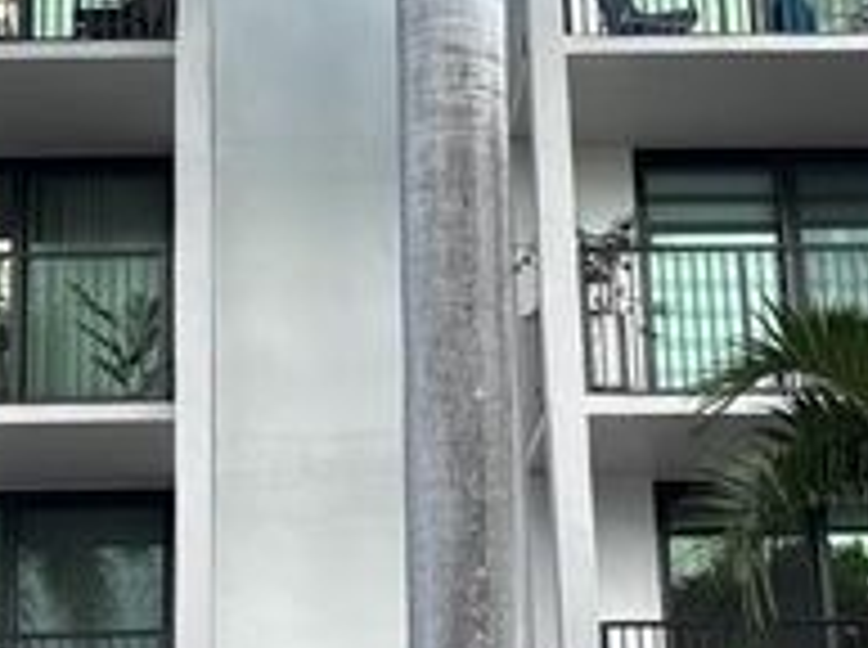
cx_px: 405
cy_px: 272
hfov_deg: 26.4
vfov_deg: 19.8
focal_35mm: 74
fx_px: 1852
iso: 100
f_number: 1.78
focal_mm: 6.76
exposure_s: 1/1385
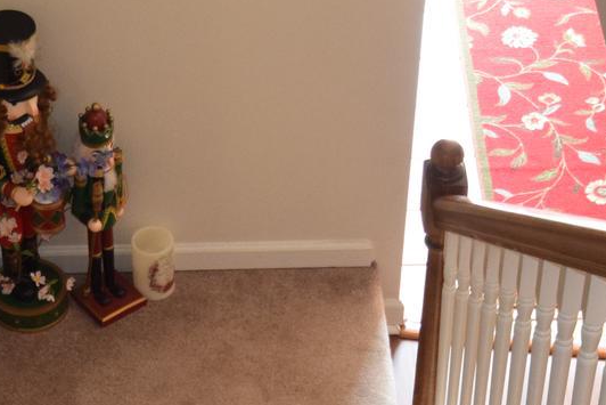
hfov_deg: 16.1
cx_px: 313
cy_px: 407
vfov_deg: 10.7
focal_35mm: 127
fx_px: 2138
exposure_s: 1/60
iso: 900
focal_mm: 22
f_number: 4.5
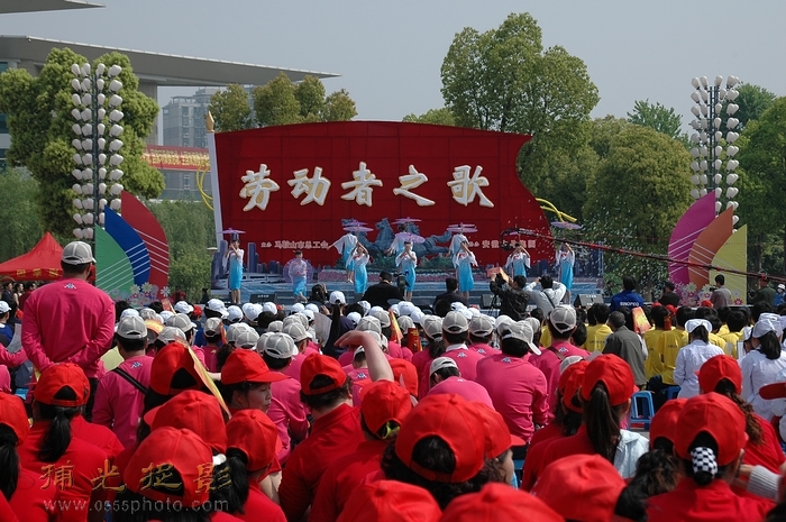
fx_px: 1832
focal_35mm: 84
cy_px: 261
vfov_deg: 16.2
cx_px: 393
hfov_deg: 24.2
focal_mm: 56
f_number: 10
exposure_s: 1/400
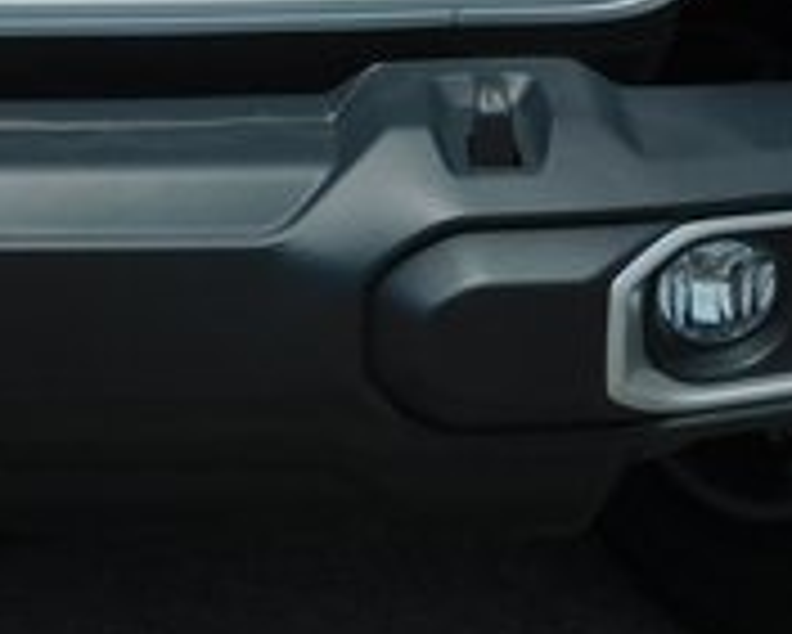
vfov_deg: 11.8
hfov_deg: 14.8
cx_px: 32
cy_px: -171
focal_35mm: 128
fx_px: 3002
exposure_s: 1/800
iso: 125
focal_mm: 6.3
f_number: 7
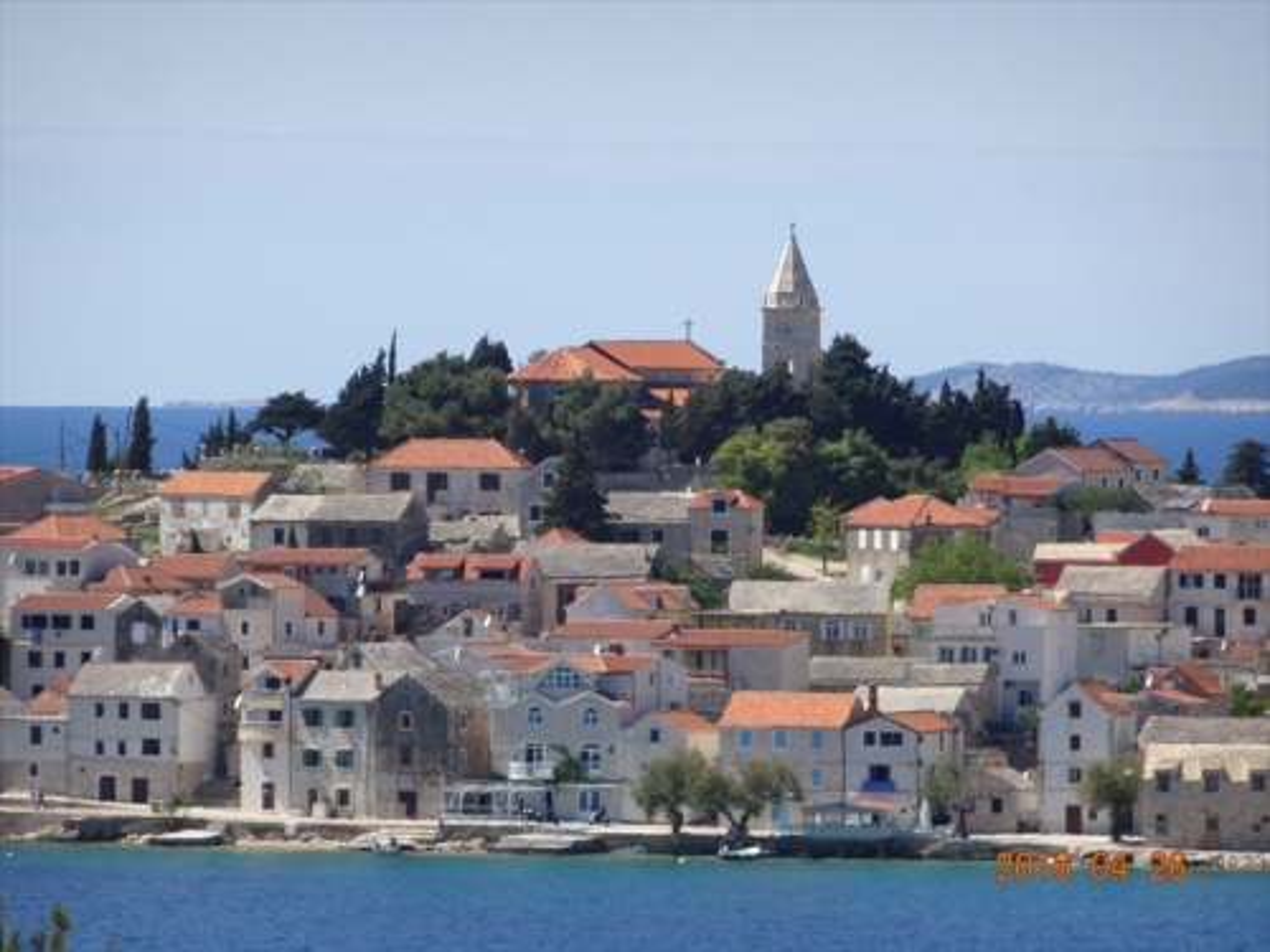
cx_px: 635
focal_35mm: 400
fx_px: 14675
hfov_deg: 5.0
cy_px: 476
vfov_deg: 3.7
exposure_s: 1/320
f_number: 6.3
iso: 80
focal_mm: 68.35
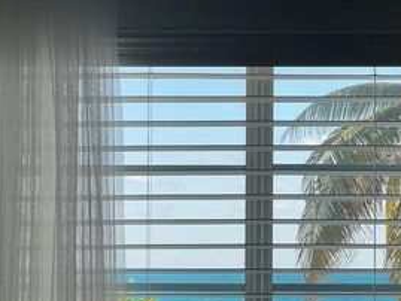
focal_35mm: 170
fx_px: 1970
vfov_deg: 8.7
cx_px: 283
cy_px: 320
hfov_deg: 11.6
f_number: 2.8
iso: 32
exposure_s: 1/139
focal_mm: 9
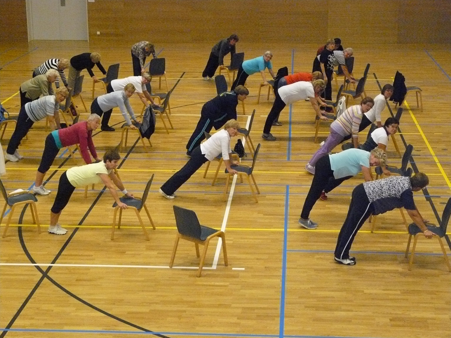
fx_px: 990
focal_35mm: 76
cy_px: 169
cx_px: 226
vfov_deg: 19.4
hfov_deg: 25.7
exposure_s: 1/80
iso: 800
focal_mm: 12.6
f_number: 3.2
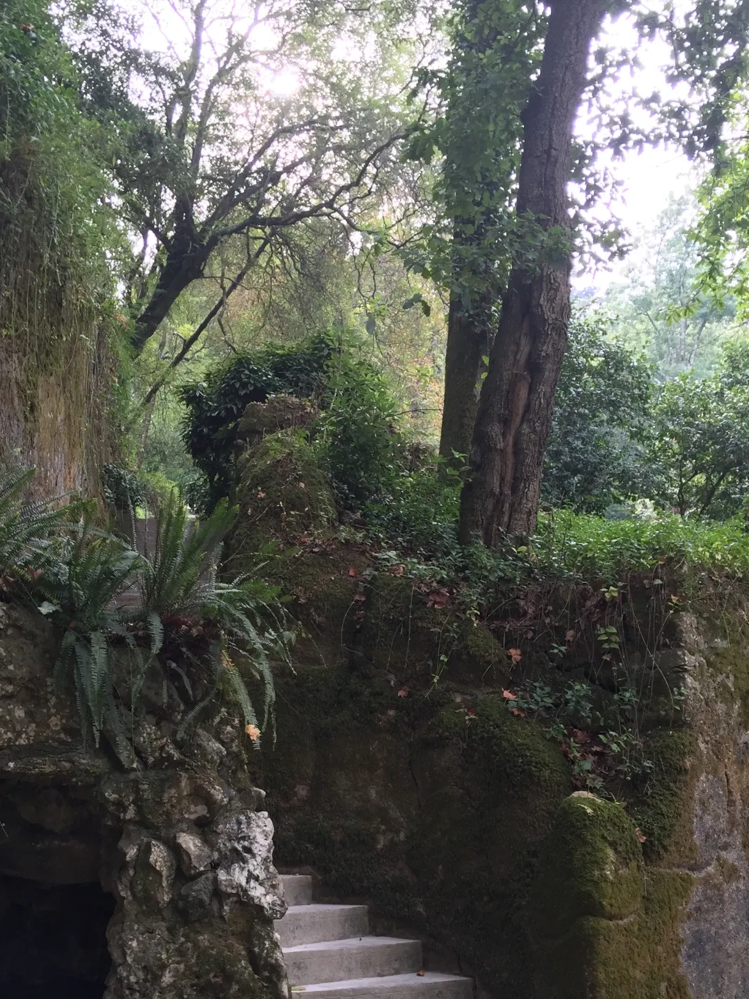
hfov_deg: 37.6
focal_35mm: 38
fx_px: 1096
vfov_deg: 48.6
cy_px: 619
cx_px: 302
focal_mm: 4.15
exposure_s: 1/100
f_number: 2.2
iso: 40
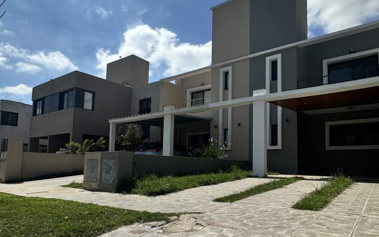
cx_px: 205
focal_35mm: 25
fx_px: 258
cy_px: 146
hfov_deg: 72.4
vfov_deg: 48.9
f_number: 2.2
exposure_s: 1/3861
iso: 50
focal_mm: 2.22
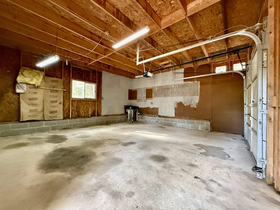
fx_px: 113
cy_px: 105
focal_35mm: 14
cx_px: 140
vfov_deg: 85.7
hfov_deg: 102.1
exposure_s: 1/60
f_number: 2.2
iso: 800
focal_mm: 2.22
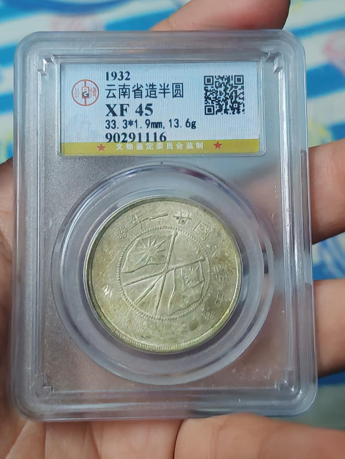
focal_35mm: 54
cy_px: 230
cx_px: 172
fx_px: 718
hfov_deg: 27.0
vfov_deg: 35.5
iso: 2500
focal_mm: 6.12
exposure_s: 1/33
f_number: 1.9
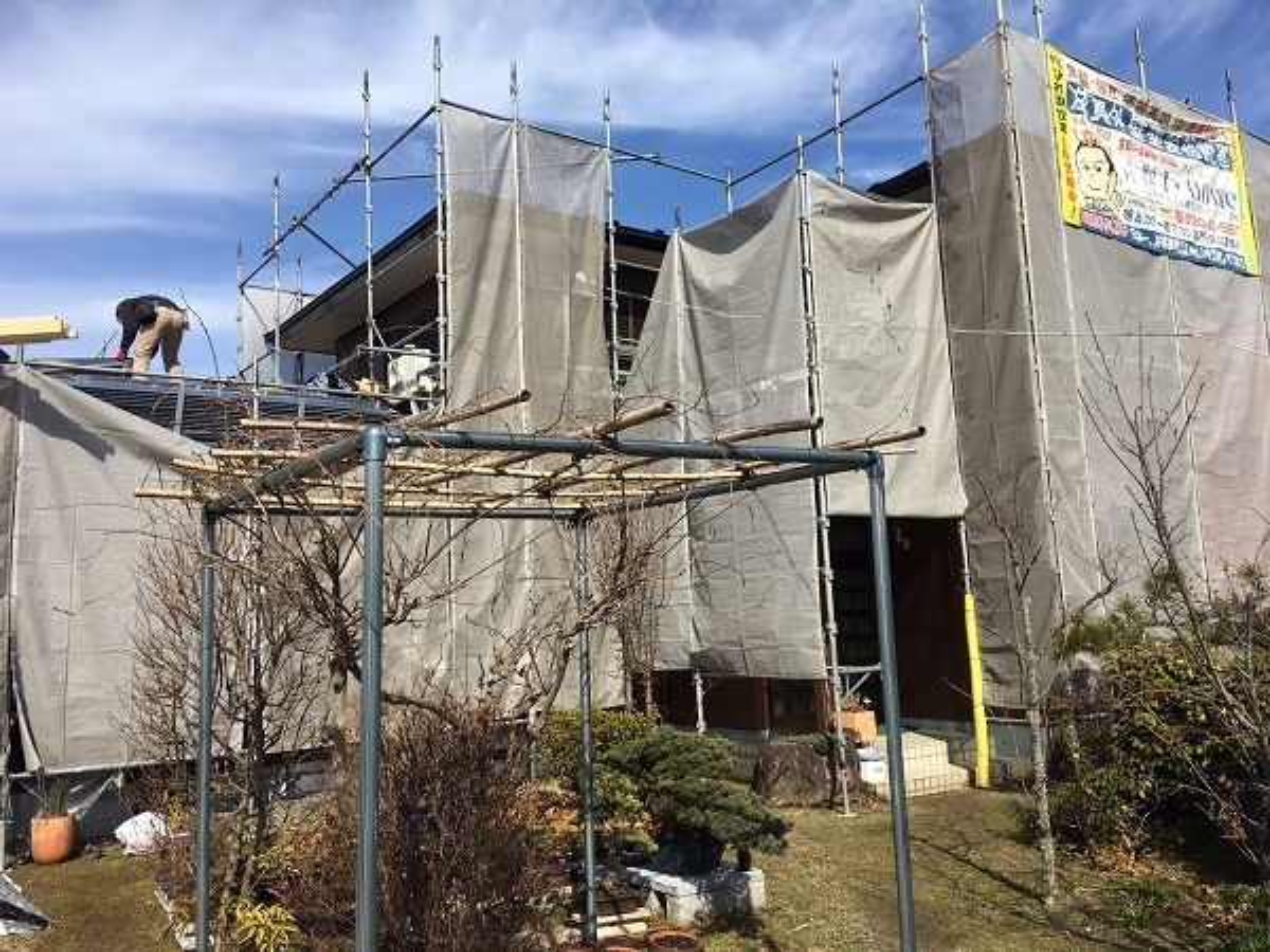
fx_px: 1064
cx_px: 635
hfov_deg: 61.7
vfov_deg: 48.2
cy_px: 476
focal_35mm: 29
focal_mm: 4.15
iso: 25
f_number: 2.2
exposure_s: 1/1789
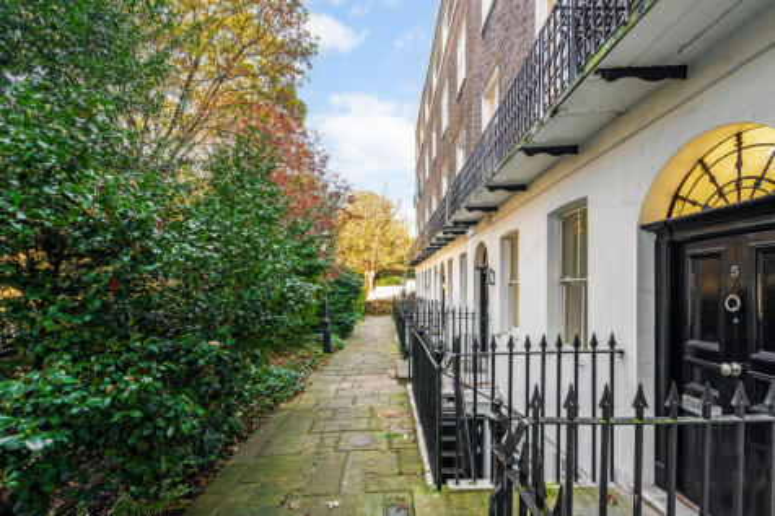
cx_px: 388
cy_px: 258
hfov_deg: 96.8
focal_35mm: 16
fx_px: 344
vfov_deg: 73.7
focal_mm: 16
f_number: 7.1
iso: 250
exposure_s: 1/60
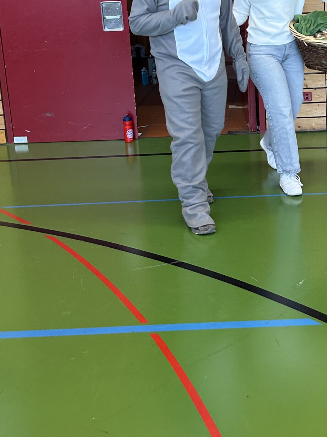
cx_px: 261
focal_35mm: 54
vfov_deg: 34.6
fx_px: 681
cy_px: 96
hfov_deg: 26.5
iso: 125
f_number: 1.5
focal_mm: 5.7
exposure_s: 1/100
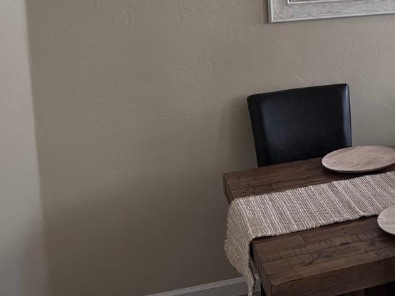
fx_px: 741
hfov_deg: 27.1
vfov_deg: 21.7
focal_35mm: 65
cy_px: -5
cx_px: 446
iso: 160
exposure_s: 1/60
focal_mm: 6.86
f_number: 1.78
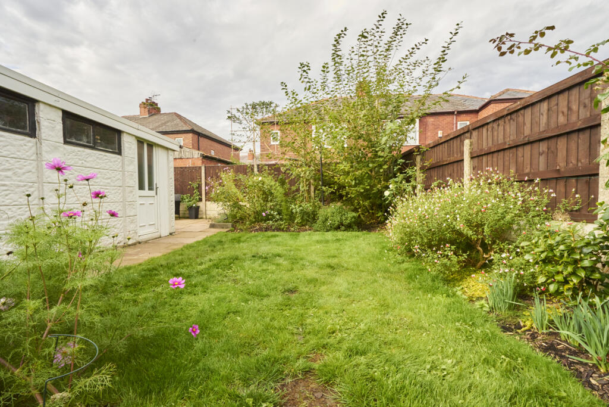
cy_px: 204
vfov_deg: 73.8
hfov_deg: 96.7
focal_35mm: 16
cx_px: 304
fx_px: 271
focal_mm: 16
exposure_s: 1/250
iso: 2000
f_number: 16
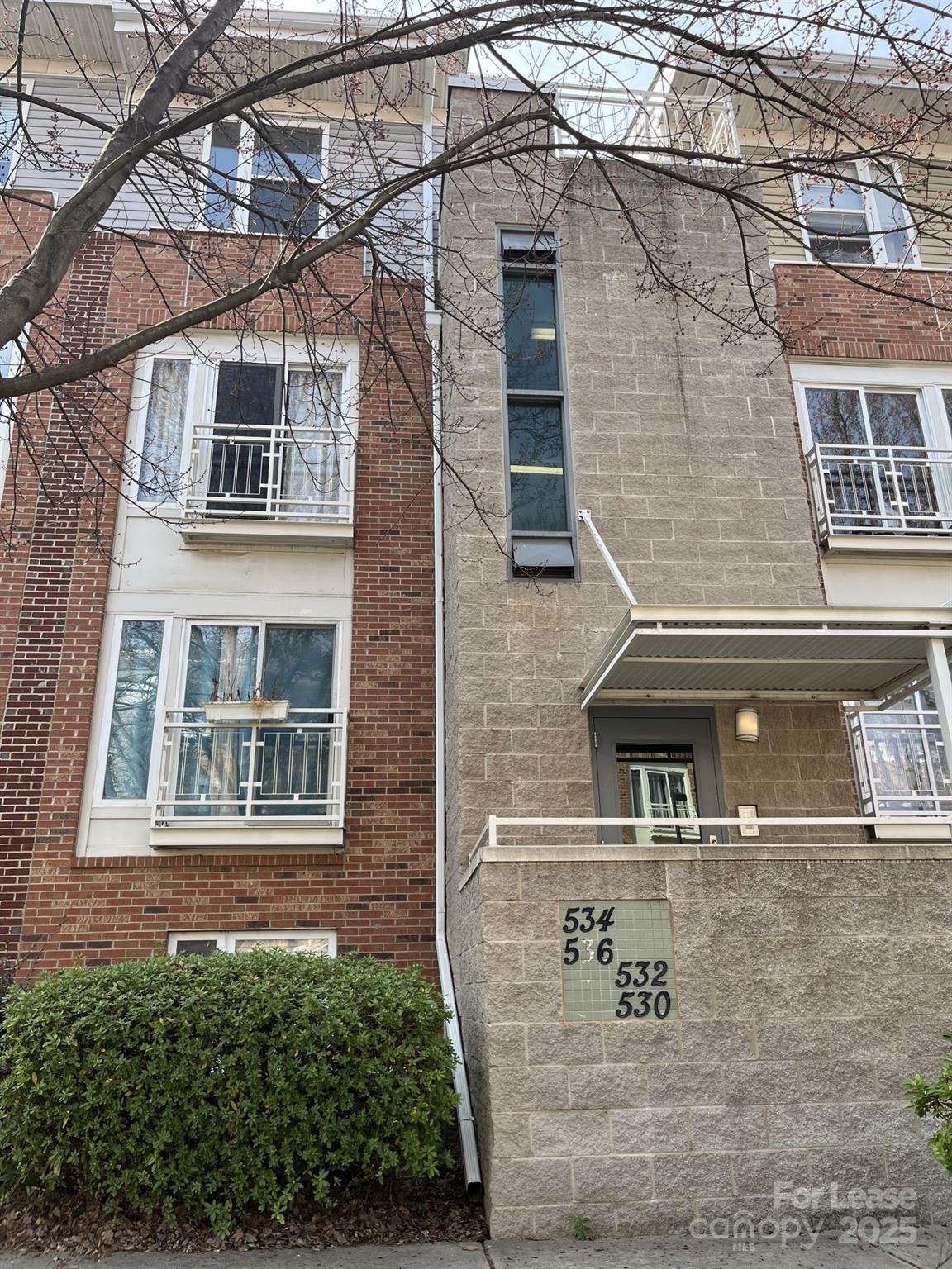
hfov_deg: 53.1
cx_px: 476
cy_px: 634
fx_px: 953
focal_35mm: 26
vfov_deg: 67.3
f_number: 1.6
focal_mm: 5.1
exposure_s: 1/510
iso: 50
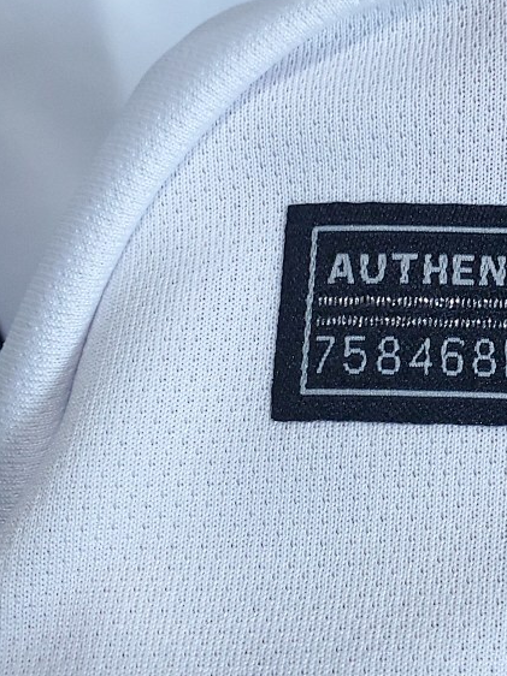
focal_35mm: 50
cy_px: 249
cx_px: 464
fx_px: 977
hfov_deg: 27.9
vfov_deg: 37.9
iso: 200
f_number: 2.4
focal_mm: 4.3
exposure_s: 1/15
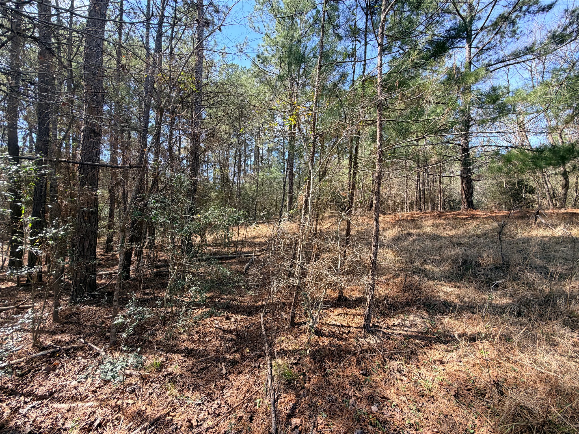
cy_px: 217
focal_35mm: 14
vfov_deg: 85.7
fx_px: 234
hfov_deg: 102.1
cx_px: 290
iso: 50
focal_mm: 2.22
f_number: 2.2
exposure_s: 1/203
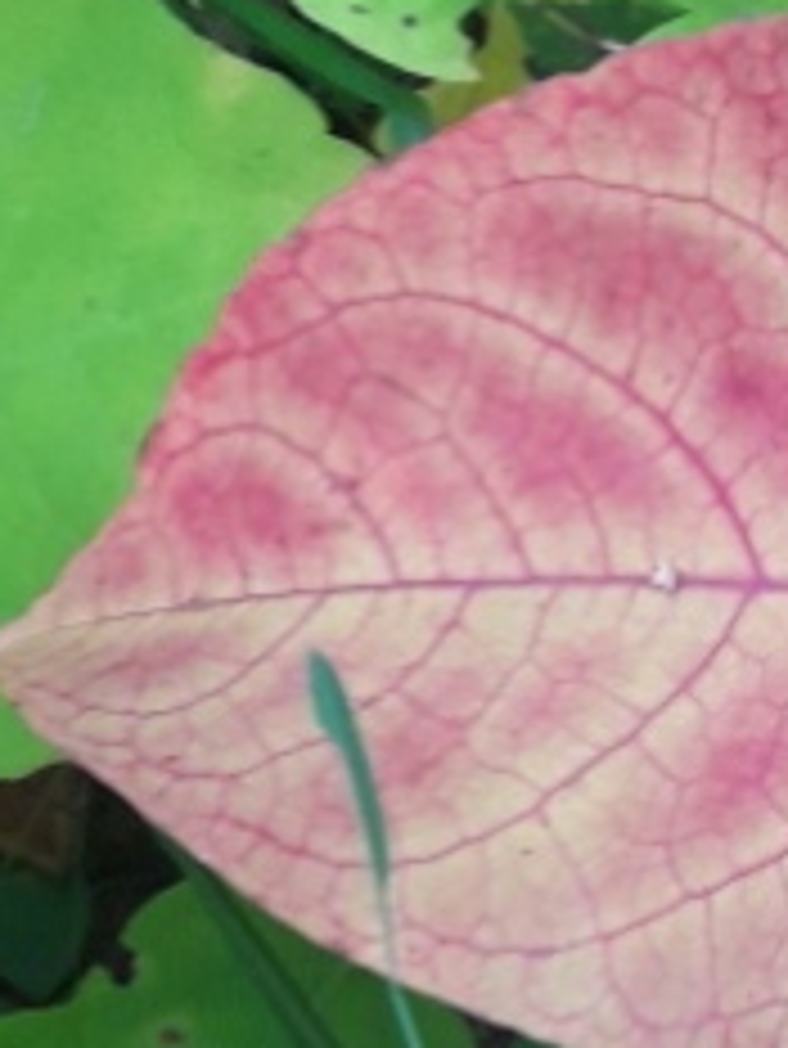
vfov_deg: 15.4
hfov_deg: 11.3
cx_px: 1382
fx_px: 3730
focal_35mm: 123
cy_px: 1300
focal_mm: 3.7
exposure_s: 1/100
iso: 64
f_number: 1.9
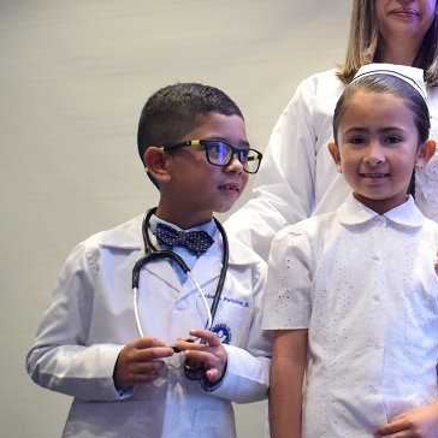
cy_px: 147
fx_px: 1001
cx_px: 480
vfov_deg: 24.6
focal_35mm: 70
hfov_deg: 23.2
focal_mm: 25
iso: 6400
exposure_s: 1/125
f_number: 4
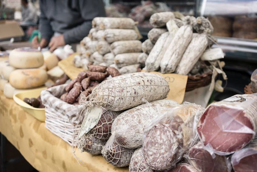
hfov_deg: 54.4
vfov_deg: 37.9
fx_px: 250
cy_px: 86
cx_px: 128
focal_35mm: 35
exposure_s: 1/400
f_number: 3.5
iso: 500
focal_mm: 35
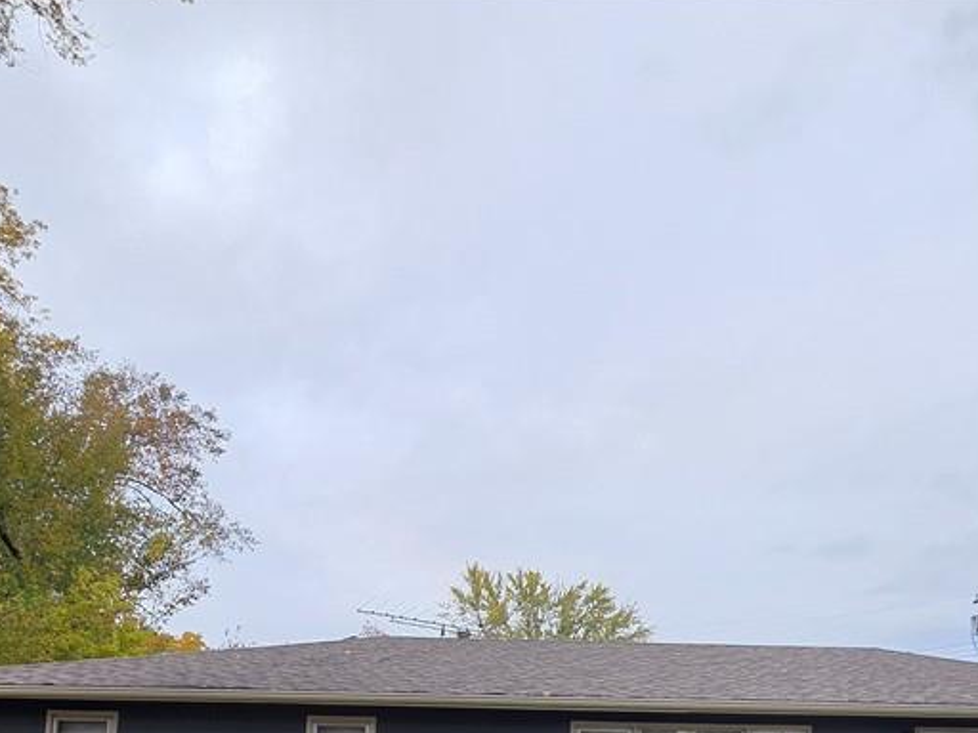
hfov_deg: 65.9
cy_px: 723
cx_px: 634
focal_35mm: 26
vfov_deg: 45.3
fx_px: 735
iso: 50
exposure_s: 1/183
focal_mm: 2.2
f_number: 2.2
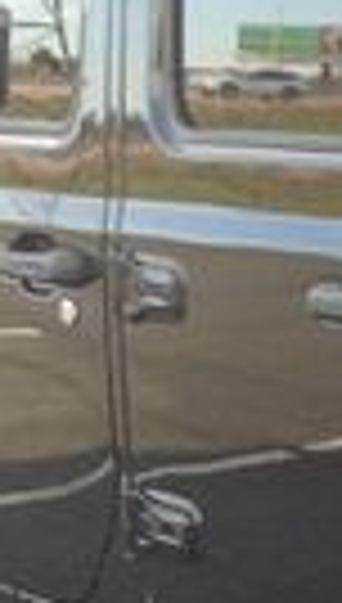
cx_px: 788
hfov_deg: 8.4
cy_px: 446
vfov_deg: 15.8
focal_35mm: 135
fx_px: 2163
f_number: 3.2
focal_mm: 4.6
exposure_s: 1/125
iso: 100
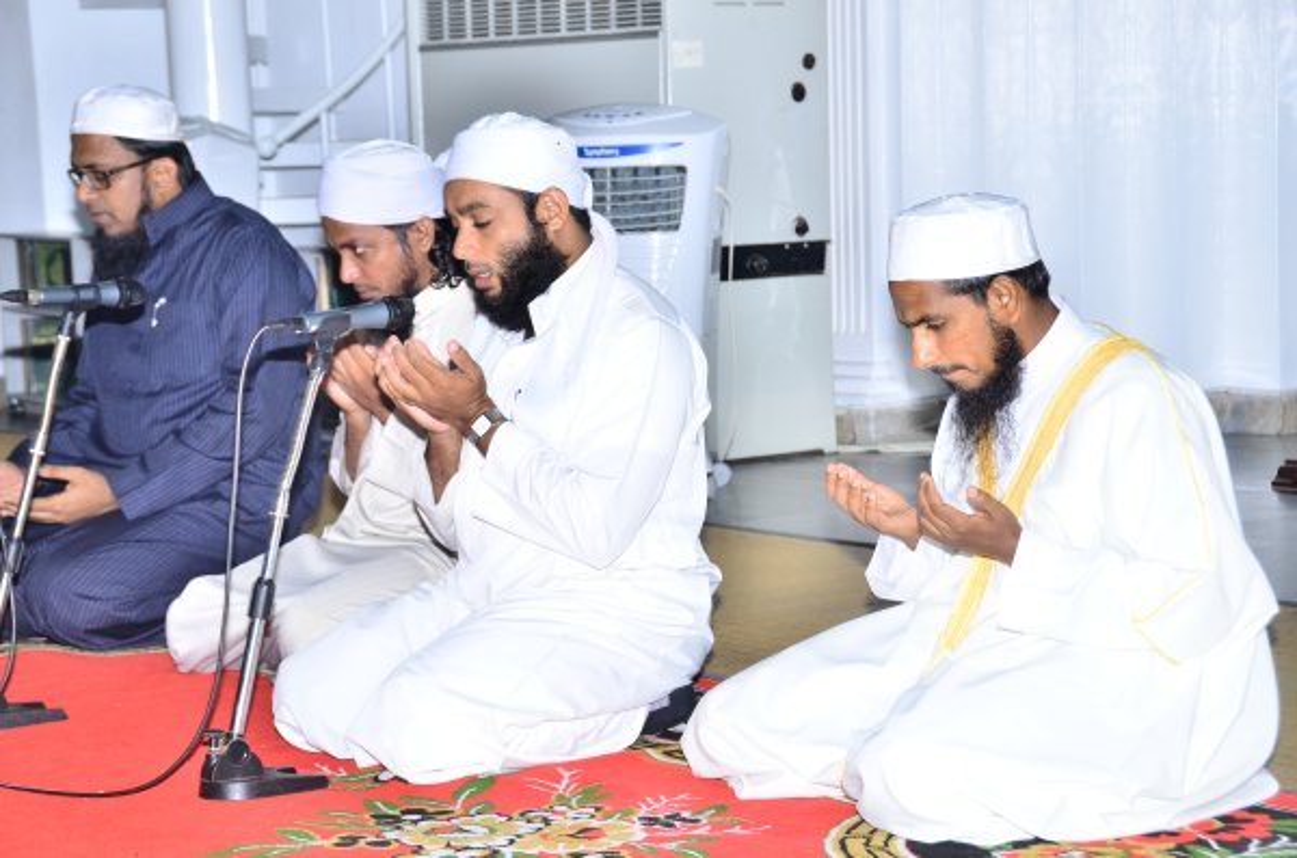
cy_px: 429
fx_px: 3343
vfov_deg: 14.6
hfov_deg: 22.0
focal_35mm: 93
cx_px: 648
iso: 250
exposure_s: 1/100
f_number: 6.3
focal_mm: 62
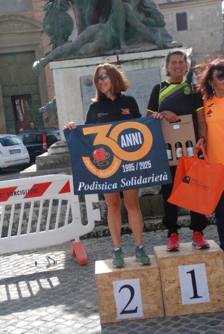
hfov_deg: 19.0
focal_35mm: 72
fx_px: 668
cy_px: 167
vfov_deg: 28.0
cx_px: 112
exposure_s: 1/1600
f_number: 6.3
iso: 1000
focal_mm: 48
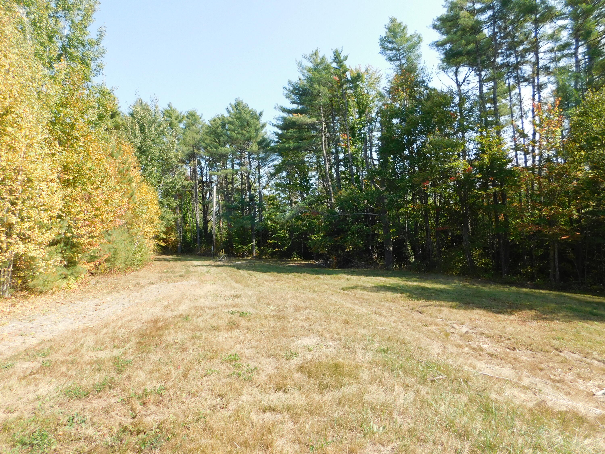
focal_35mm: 23
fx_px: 402
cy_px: 227
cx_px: 302
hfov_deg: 73.9
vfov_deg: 58.9
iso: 125
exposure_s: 1/640
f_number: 3
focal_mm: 4
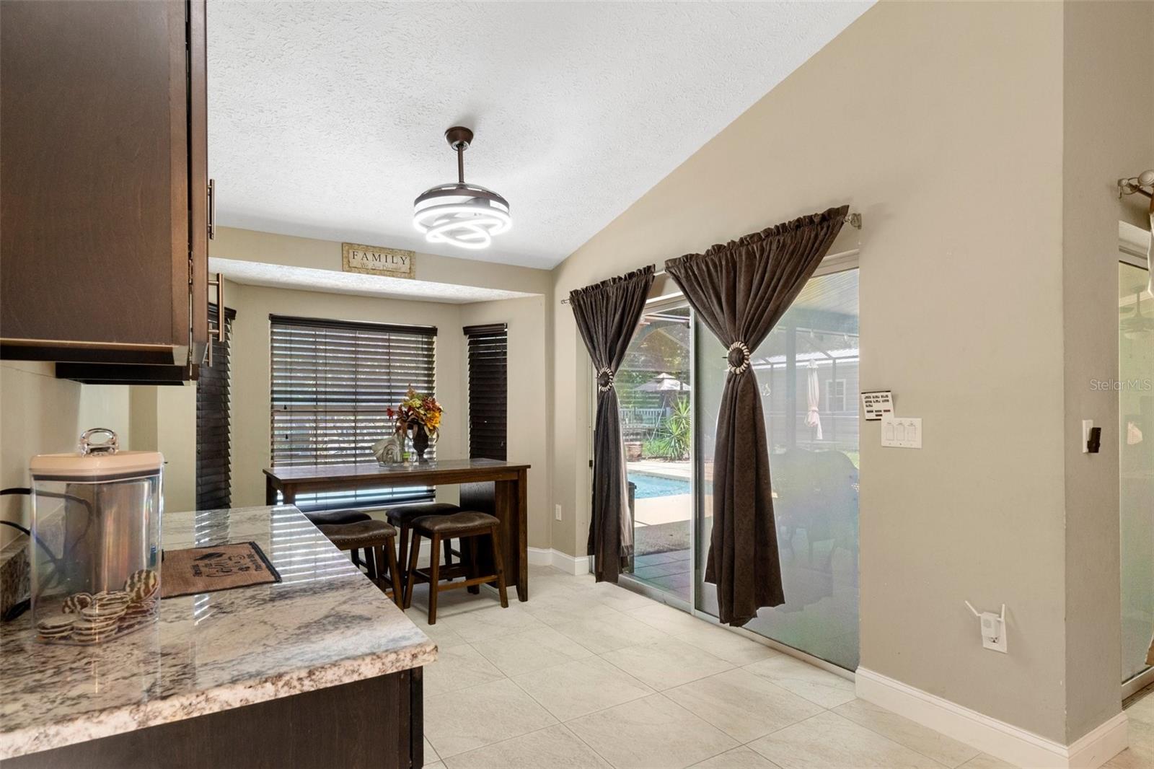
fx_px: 577
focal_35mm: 18
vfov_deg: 67.4
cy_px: 384
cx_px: 577
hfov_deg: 90.0
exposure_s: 1/3
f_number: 8
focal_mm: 12
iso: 500
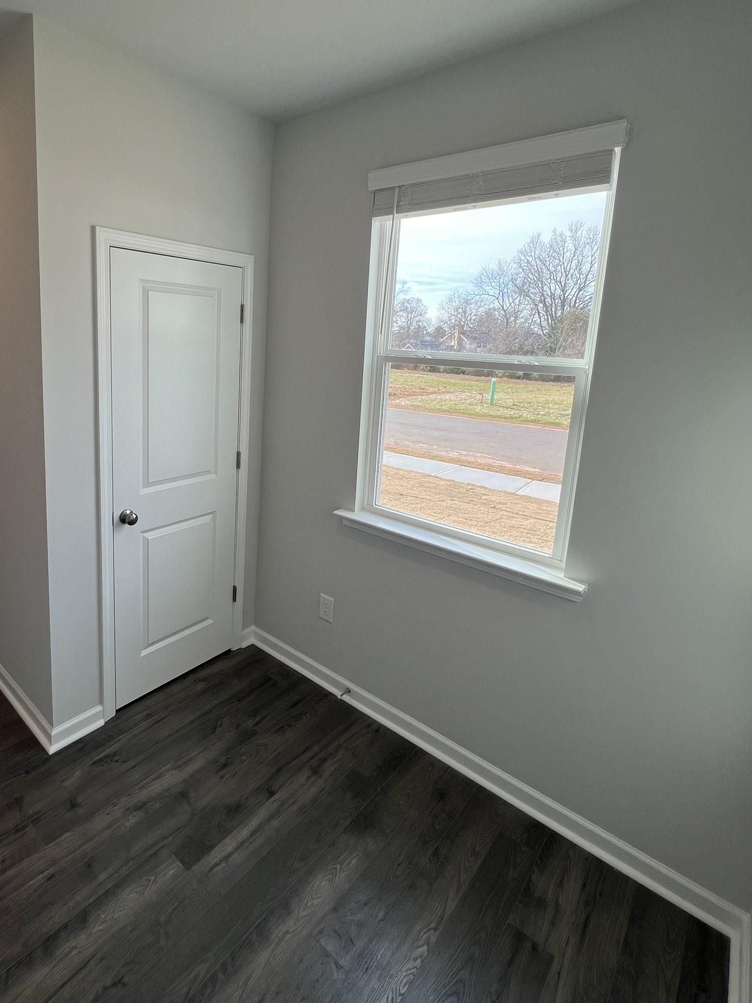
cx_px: 268
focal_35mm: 17
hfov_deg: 73.1
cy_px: 424
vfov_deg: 90.3
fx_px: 493
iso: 32
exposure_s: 1/195
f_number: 1.8
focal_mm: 1.57
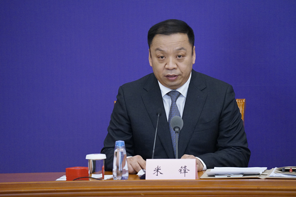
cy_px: 98
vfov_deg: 2.6
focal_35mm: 535
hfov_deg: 3.9
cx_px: 148
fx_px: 4395
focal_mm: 535
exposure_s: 1/125
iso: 6400
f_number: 6.3
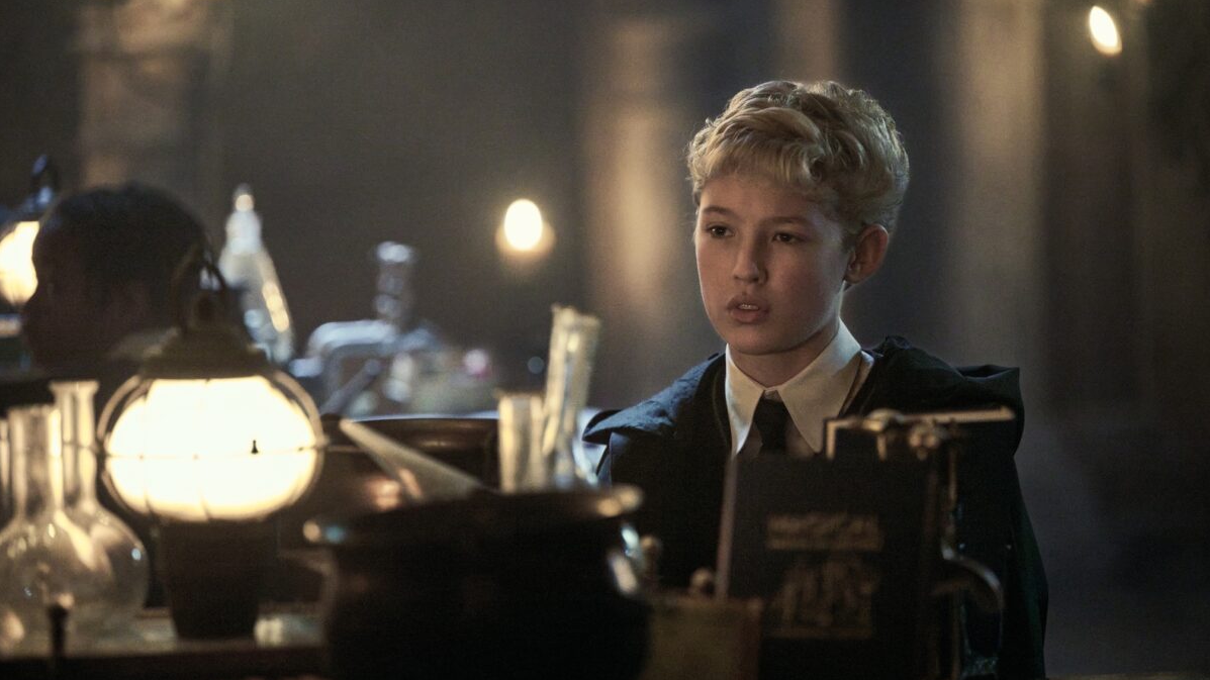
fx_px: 4716
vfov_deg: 8.3
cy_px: 366
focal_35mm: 147
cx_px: 604
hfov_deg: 14.6
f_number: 2.8
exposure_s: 1/100
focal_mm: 140
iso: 3200
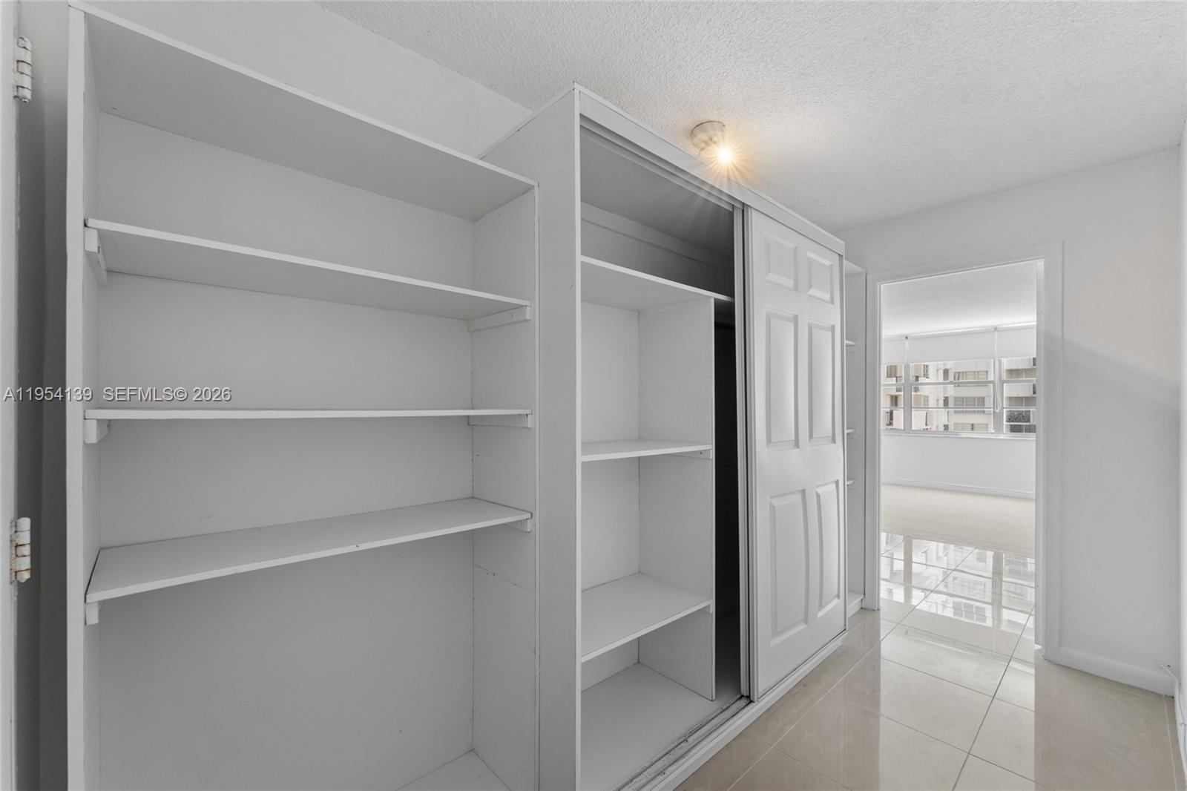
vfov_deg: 81.2
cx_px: 594
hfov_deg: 104.3
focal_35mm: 14
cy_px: 396
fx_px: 461
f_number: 9
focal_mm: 14
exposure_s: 1/6
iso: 800
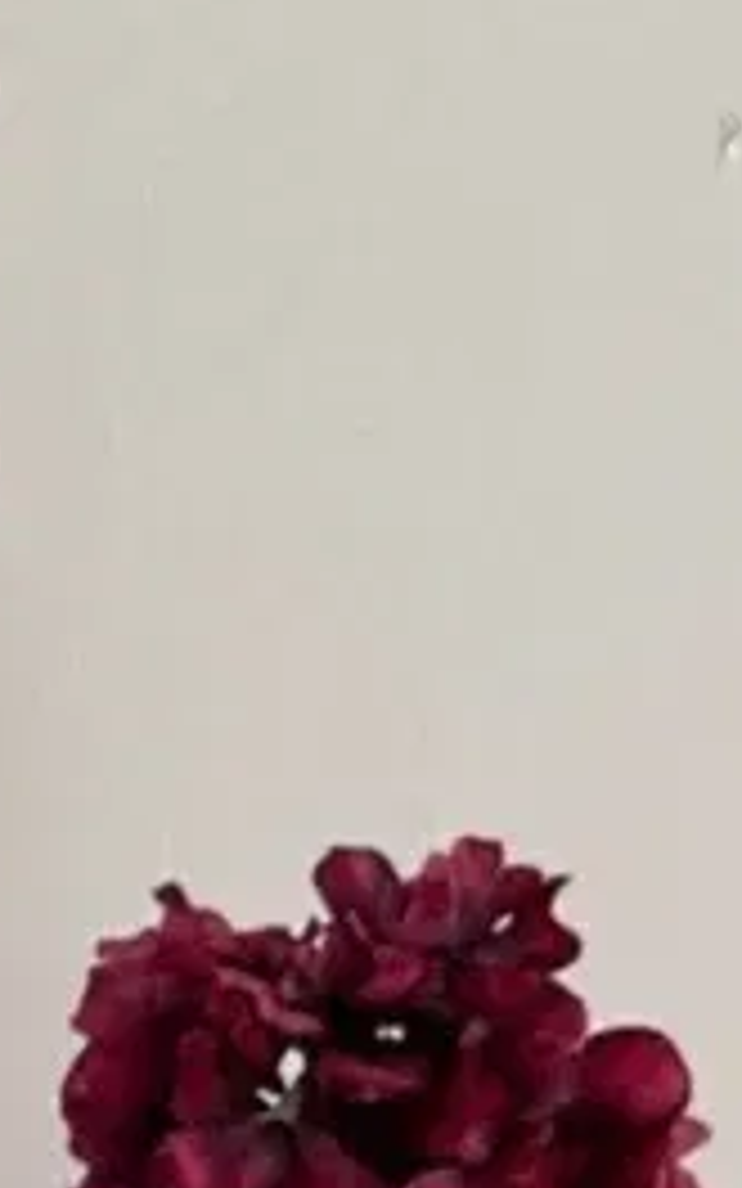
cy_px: 2722
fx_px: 9965
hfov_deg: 4.1
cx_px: -1803
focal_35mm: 308
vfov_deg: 6.5
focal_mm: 6.86
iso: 125
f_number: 1.78
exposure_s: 1/143
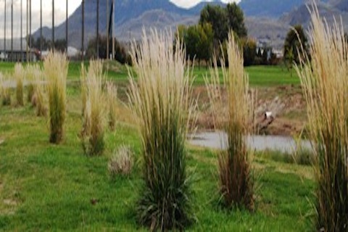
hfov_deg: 19.5
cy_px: 116
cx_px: 174
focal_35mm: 105
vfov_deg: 13.0
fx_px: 1015
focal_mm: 70
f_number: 8
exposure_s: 1/1000
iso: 2000
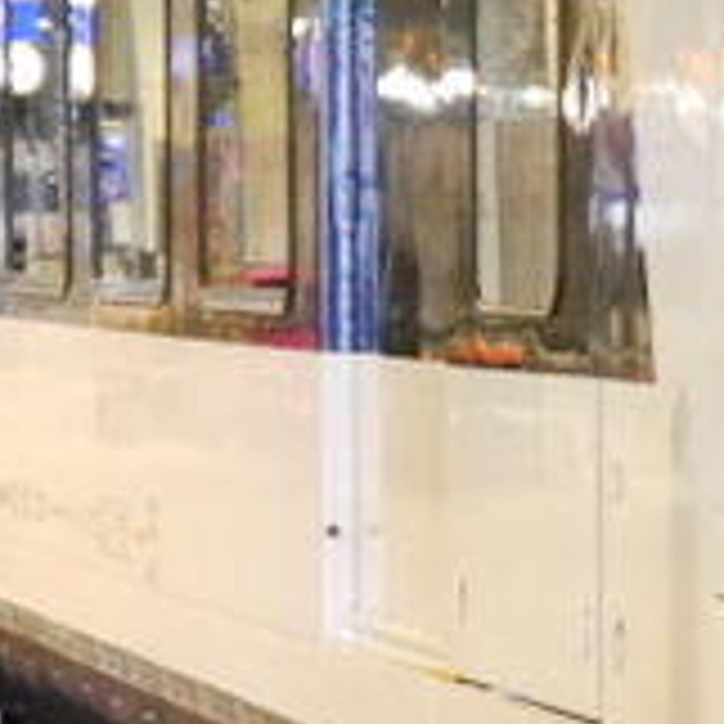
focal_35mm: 265
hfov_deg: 6.3
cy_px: 362
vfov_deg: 6.6
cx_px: 1808
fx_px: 6271
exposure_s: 1/20
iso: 3200
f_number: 4.4
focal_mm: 22
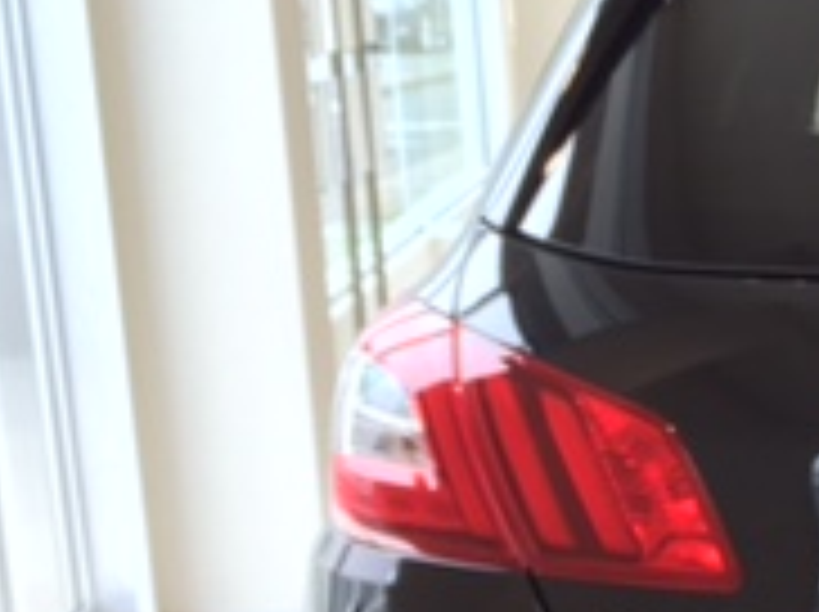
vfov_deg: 14.2
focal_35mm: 102
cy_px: 670
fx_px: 2410
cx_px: 1310
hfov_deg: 17.0
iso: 32
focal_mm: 4.15
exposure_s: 1/40
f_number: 2.2
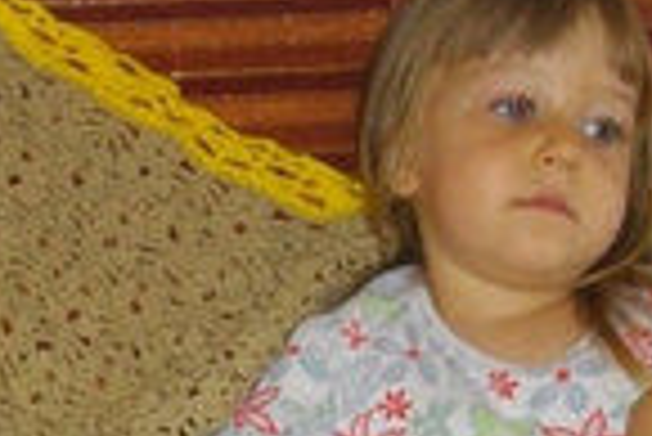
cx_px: 283
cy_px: 373
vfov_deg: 13.2
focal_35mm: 103
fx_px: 1867
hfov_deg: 19.8
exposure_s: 1/50
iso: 200
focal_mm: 5.7
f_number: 2.9
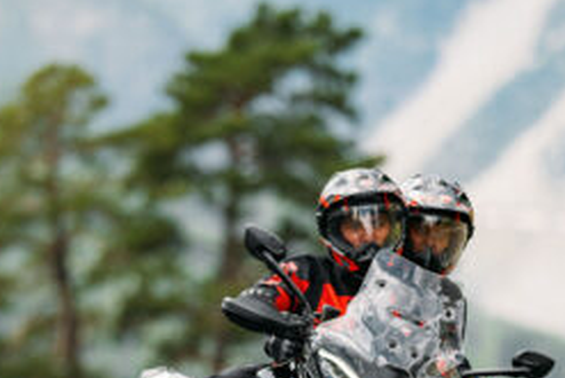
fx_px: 5151
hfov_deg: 6.3
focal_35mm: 328
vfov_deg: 4.2
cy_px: 412
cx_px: 213
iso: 100
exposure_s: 1/5000
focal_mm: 135
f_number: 1.8
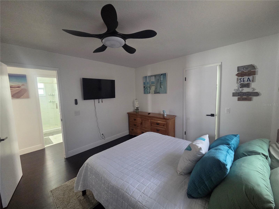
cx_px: 140
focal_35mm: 13
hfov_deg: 106.2
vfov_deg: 89.9
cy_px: 104
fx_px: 105
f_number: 2.2
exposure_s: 1/60
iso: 640
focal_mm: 2.2
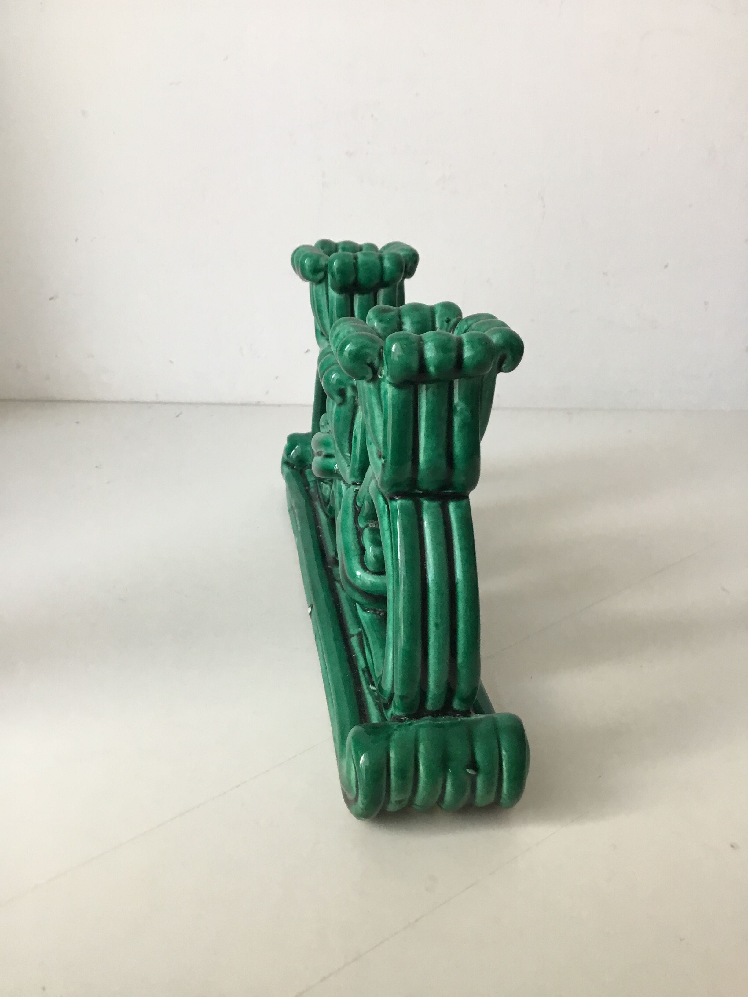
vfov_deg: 58.4
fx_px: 893
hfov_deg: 45.4
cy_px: 498
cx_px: 374
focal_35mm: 31
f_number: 2.4
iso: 80
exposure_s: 1/33
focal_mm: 3.3
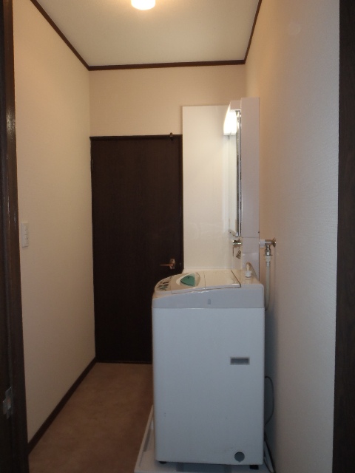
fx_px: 383
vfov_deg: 63.4
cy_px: 236
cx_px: 178
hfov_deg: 49.7
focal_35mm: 28
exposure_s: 1/30
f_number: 3.5
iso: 100
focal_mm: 5
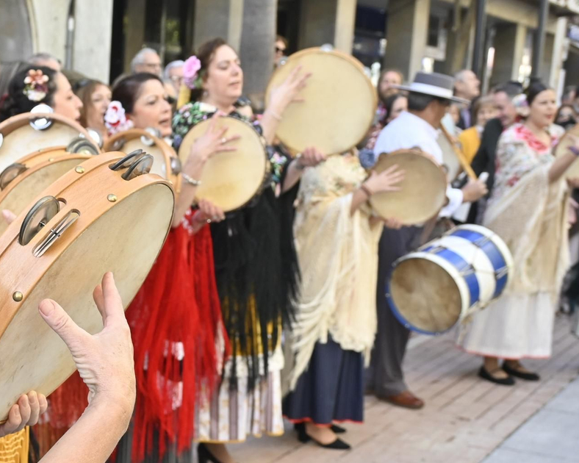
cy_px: 283
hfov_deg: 29.7
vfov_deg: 24.7
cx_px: 79
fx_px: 1053
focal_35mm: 61
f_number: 4.5
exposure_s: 1/320
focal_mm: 21.5
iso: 400
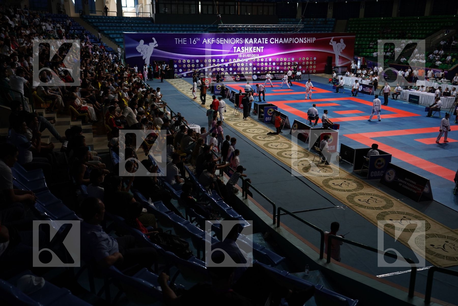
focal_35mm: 33
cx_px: 229
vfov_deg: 40.0
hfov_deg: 57.2
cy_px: 153
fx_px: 420
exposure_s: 1/250
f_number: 2.8
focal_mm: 33
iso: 1000
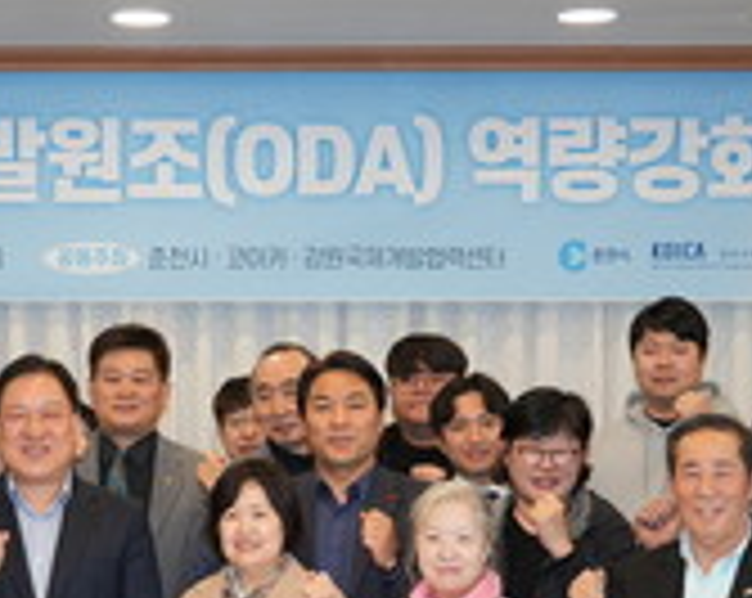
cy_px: 665
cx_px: 180
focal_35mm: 108
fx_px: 2399
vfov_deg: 13.9
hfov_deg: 17.7
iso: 800
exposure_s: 1/160
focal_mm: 32
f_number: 4
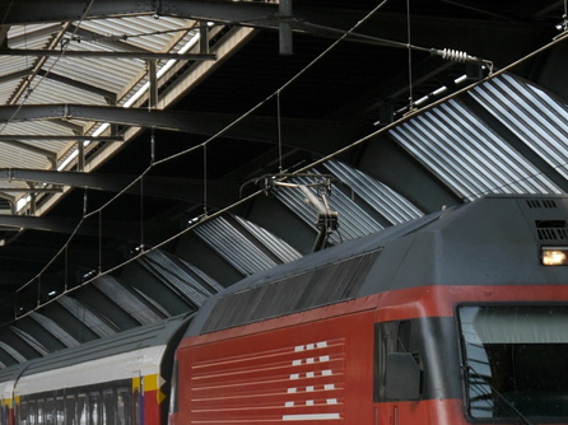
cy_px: 422
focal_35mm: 183
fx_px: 3001
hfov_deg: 10.7
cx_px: 572
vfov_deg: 8.1
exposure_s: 1/160
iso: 160
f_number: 5.6
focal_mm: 34
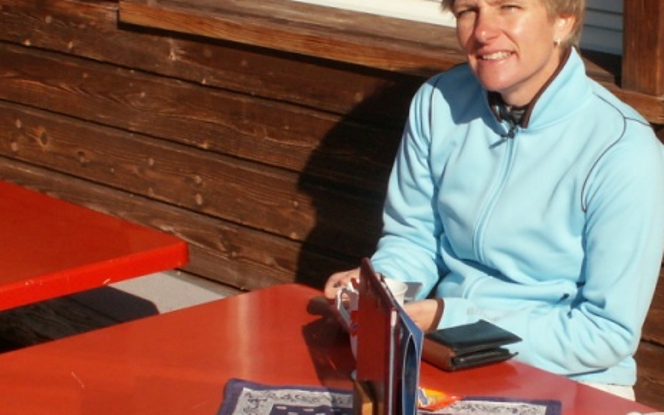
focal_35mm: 110
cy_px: 230
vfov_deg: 11.9
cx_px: 512
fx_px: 1991
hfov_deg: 18.8
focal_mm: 7.75
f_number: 8
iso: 50
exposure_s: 1/200
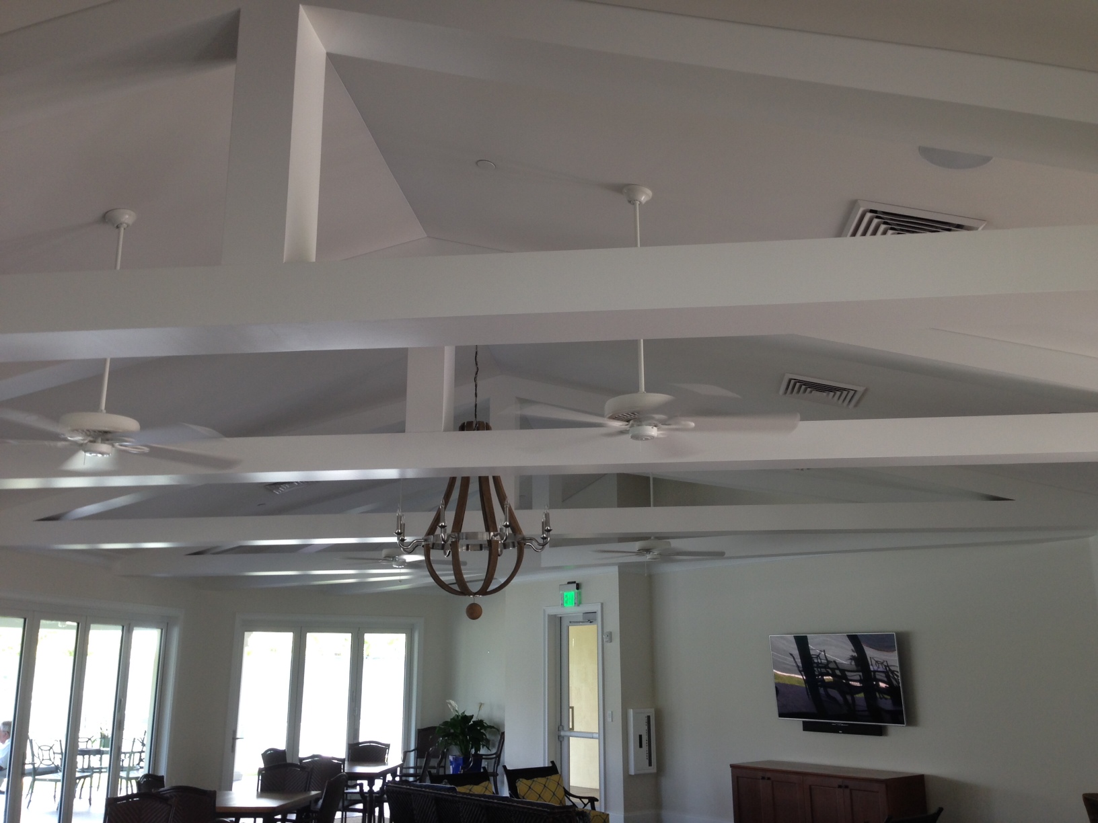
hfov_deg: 55.4
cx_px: 549
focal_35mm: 33
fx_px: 1047
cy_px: 412
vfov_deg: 42.9
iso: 50
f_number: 2.4
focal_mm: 4.12
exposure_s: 1/24
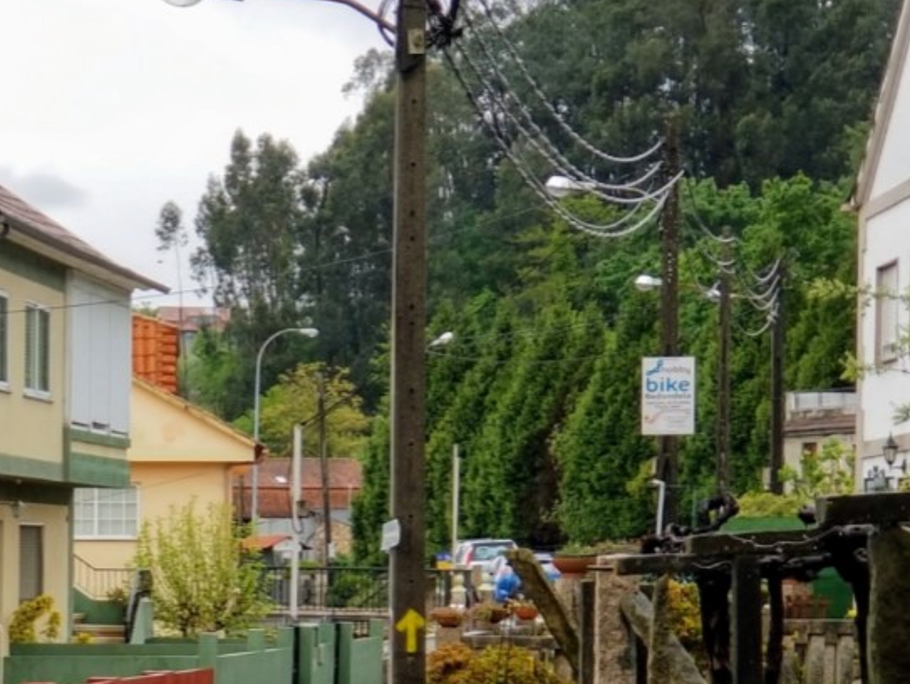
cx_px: 39
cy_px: 749
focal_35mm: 136
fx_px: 3578
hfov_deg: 14.3
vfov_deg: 10.8
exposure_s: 1/421
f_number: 2.4
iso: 25
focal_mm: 6
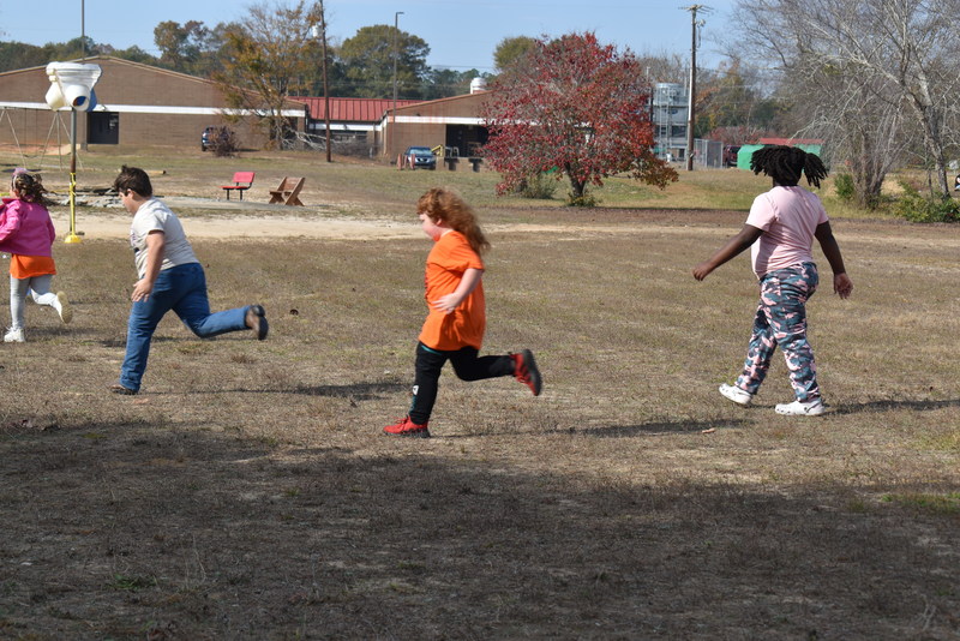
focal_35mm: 82
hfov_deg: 24.6
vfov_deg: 16.6
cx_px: 480
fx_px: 2201
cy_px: 320
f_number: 7.1
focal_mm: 55
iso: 100
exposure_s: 1/320
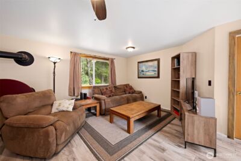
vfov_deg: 81.3
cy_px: 80
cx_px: 120
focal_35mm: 14
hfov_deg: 104.2
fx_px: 94
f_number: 5
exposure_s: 1/10
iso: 400
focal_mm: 14
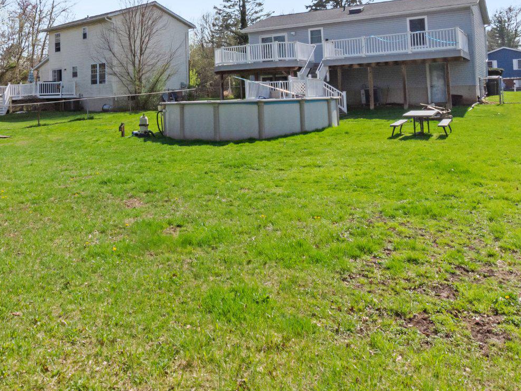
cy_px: 77
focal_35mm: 30
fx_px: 452
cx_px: 194
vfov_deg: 44.5
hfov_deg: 59.2
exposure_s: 1/1000
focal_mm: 10
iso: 500
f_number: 9
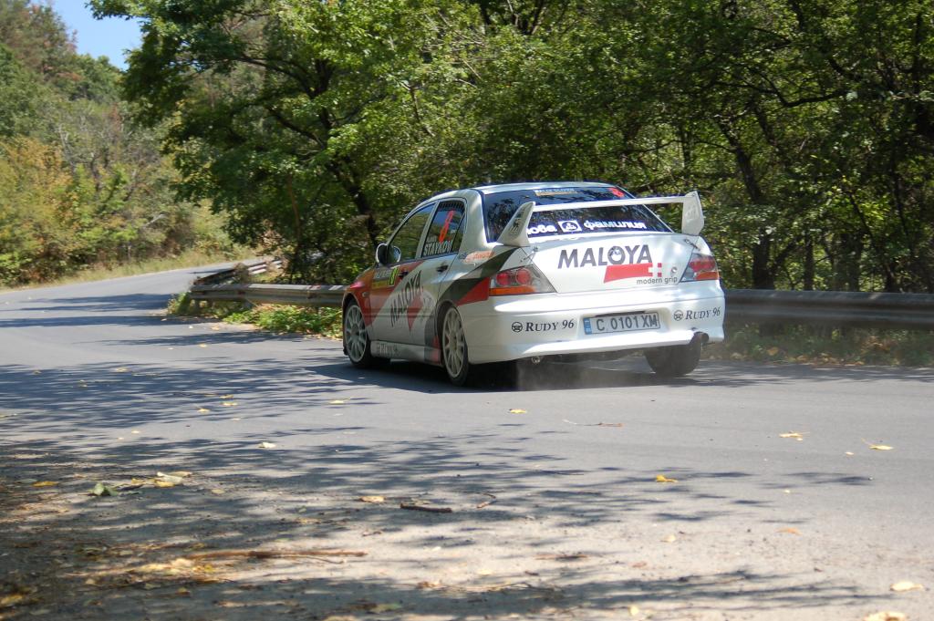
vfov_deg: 20.6
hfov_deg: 30.5
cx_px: 467
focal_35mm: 66
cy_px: 310
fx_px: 1711
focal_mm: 44
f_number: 4
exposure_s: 1/1000
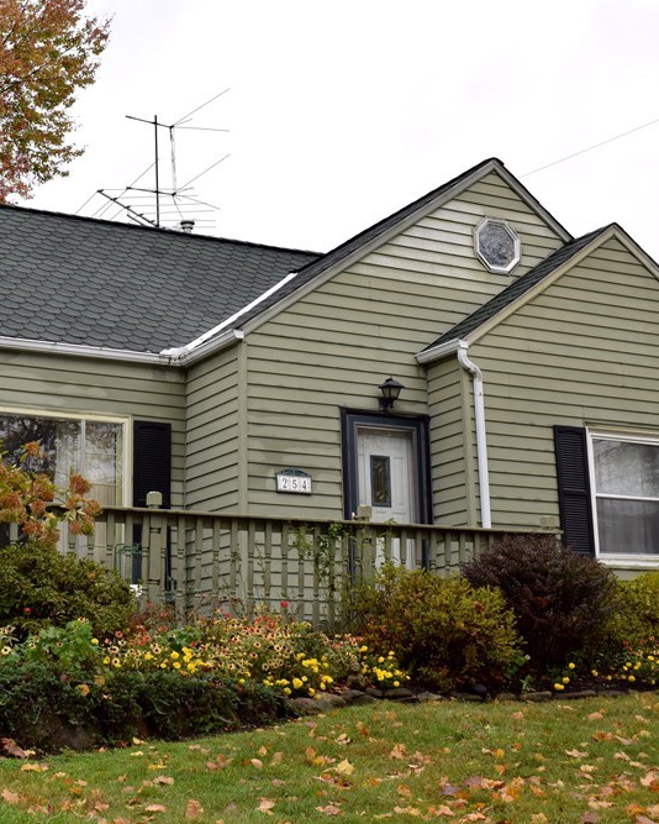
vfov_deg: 34.1
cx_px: 173
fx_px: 1340
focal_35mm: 55
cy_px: 392
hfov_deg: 27.3
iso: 100
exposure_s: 1/200
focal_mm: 24
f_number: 8
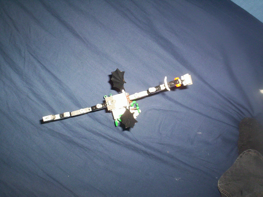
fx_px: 289
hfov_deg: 49.0
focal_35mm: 38
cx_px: 132
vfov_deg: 37.7
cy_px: 98
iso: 140
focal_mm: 4.99
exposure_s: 1/60
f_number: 4.5
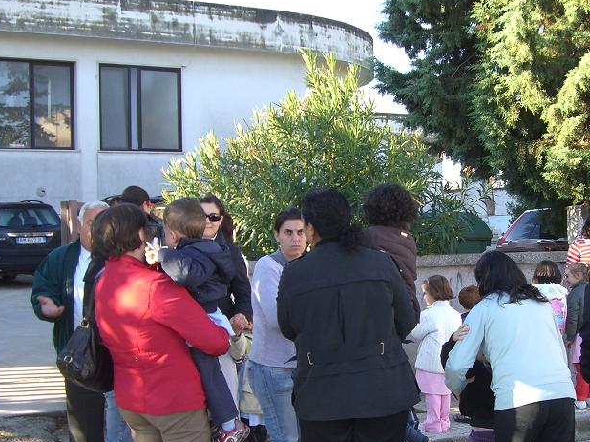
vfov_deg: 23.2
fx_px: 1073
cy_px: 292
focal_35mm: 63
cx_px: 399
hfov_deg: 30.5
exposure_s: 1/160
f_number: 2.7
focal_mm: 6.2
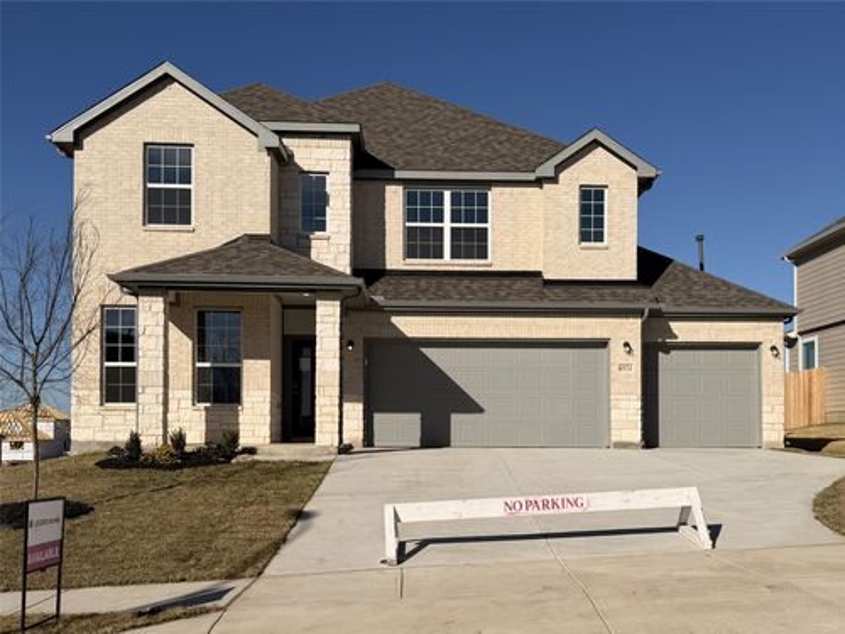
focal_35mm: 24
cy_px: 317
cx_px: 422
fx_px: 586
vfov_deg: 56.8
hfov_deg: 71.6
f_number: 1.78
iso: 80
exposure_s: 1/14286
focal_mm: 6.76
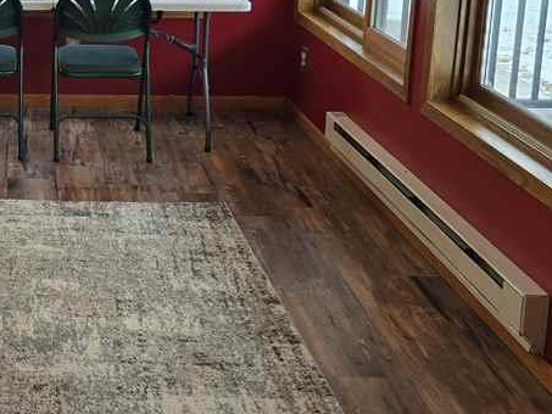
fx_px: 1037
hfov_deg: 27.7
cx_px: -28
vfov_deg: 21.8
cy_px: 5
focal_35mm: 65
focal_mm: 6.3
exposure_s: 1/120
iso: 100
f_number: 1.7
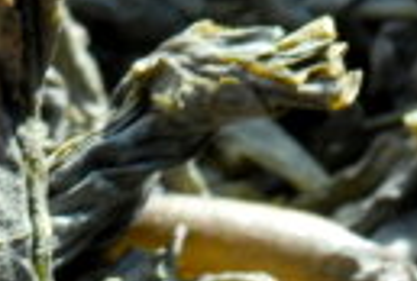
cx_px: 147
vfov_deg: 1.3
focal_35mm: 1036
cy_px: 643
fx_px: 12046
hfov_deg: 2.0
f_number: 13
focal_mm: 105
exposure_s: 1/80
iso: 400
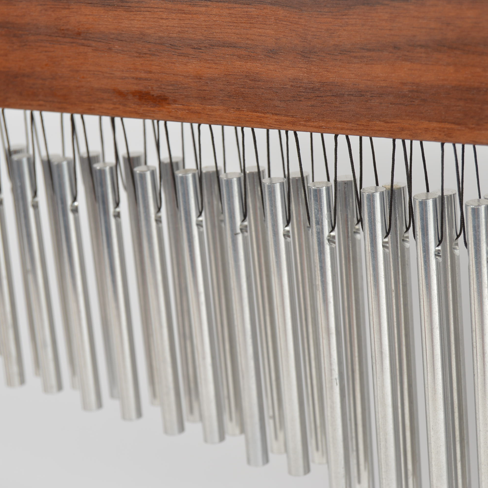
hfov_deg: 16.5
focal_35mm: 106
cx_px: 253
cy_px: 244
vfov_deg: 16.5
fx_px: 1685
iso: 100
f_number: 7.1
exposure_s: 1/80
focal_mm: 55
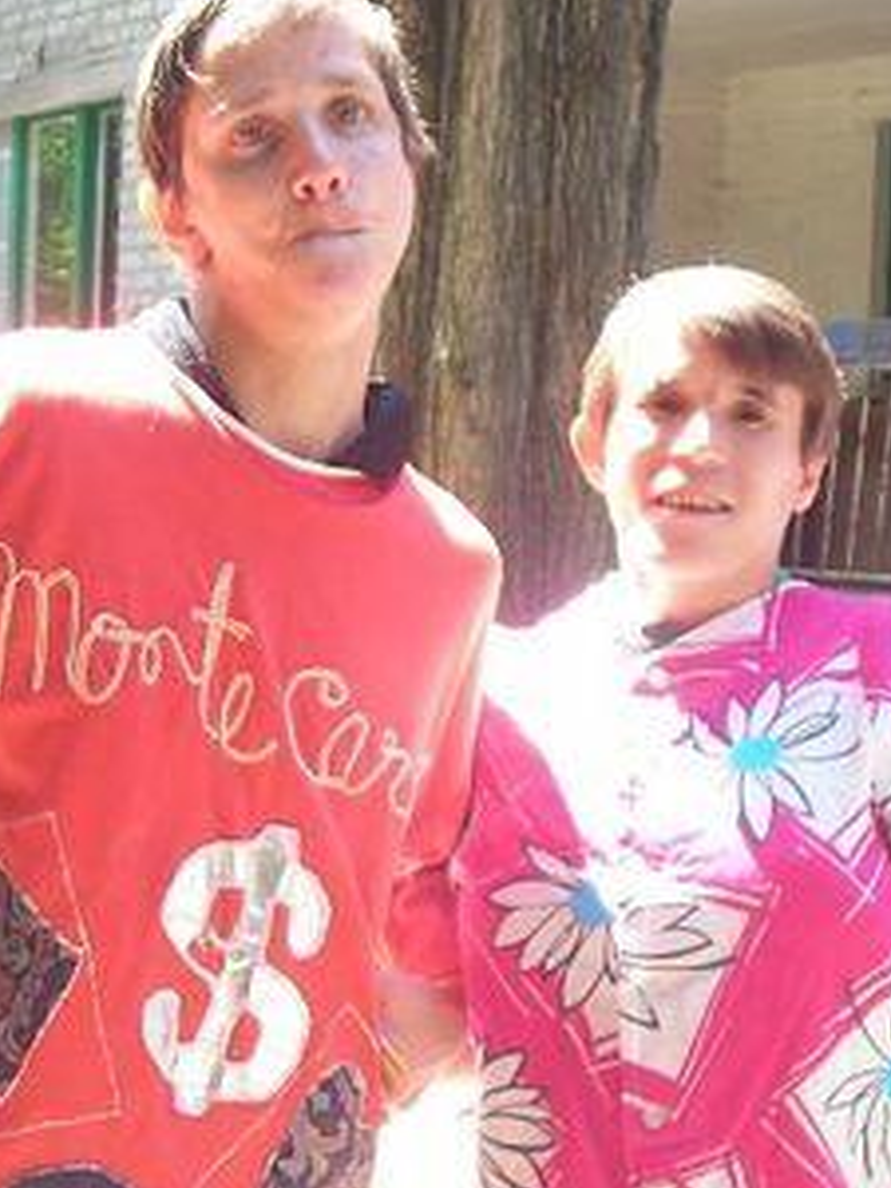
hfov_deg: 18.2
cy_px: 812
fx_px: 2780
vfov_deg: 24.0
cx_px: 550
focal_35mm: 81
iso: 50
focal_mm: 6.3
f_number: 3.2
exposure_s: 1/32
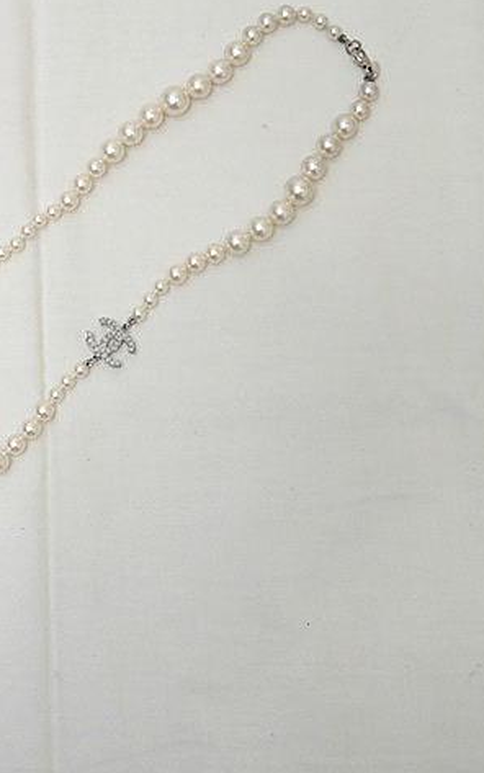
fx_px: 1392
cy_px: 382
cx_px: -28
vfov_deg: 31.1
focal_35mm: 66
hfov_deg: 19.0
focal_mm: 8.41
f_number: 3.1
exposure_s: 1/60
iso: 200
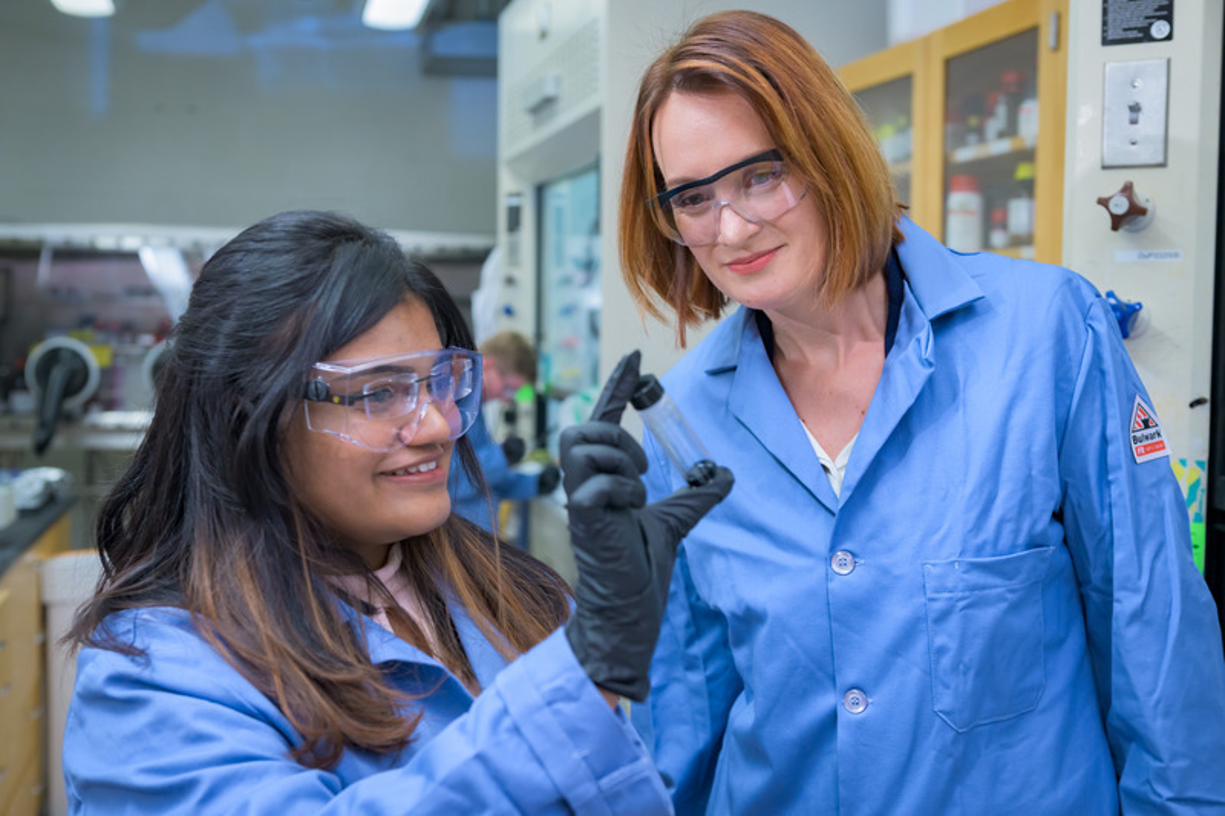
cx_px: 612
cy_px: 408
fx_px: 1531
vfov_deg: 29.9
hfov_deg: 43.6
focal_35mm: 45
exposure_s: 1/200
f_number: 4
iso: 800
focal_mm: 45
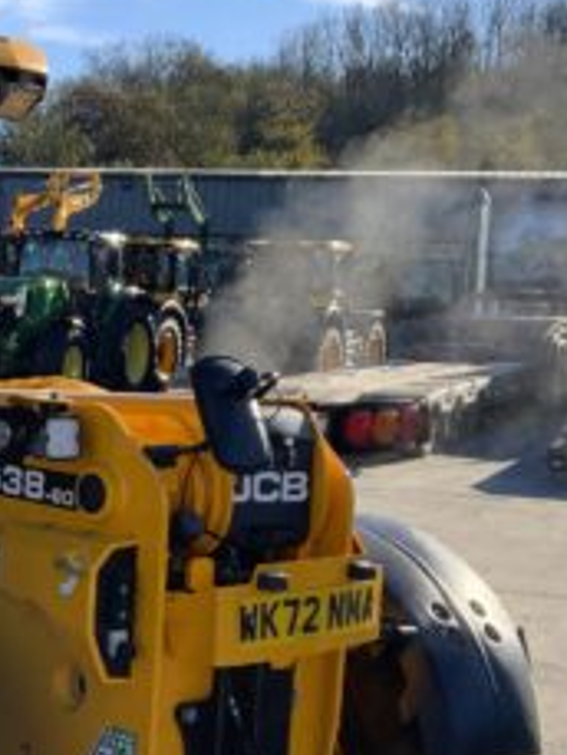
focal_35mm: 81
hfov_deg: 17.8
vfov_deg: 23.8
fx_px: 1767
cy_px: 584
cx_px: -7
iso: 16
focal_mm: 3
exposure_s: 1/1076
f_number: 1.8
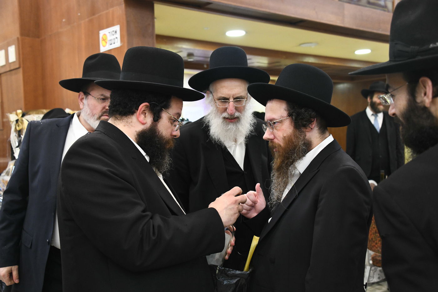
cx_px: 219
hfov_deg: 46.4
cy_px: 146
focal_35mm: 42
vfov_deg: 31.9
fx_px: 511
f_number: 5.6
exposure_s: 1/100
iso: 3200
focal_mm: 42
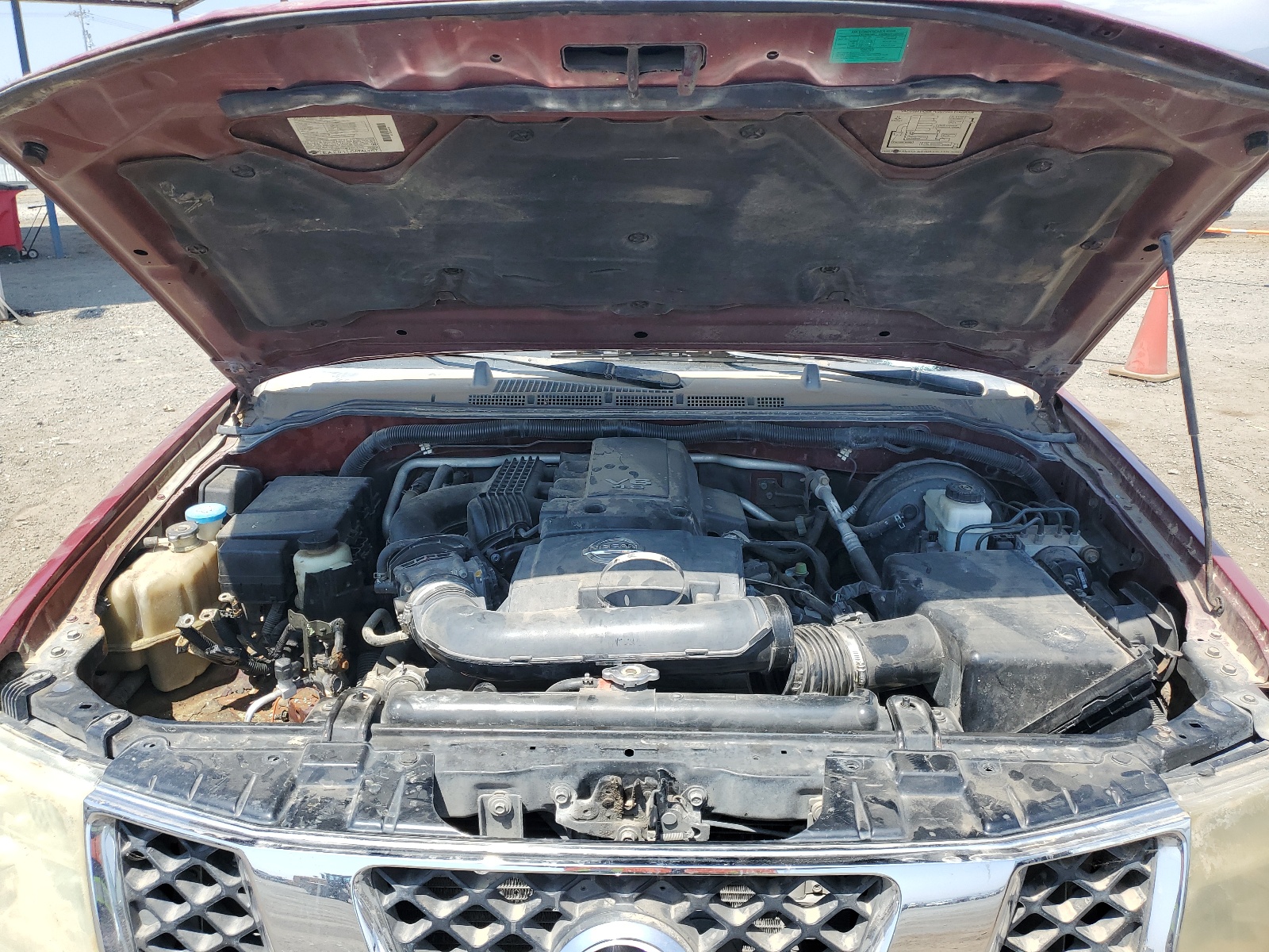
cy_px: 476
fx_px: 953
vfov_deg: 53.1
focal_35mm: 26
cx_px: 634
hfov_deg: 67.3
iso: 50
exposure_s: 1/1429
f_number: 1.5
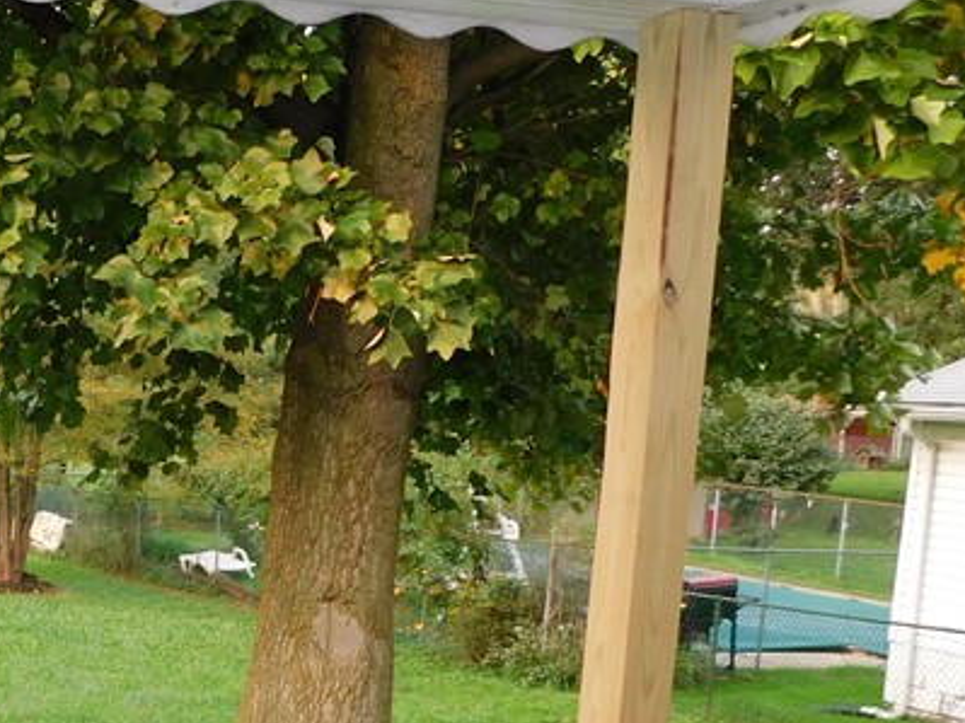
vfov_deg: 24.3
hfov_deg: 29.0
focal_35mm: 59
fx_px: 1644
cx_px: -148
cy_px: 607
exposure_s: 1/60
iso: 125
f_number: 3
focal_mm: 4
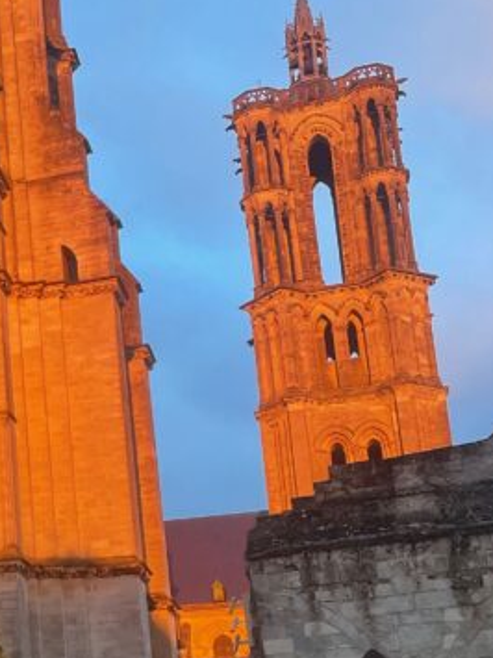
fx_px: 1425
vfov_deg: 25.7
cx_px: -191
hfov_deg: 18.0
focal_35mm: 75
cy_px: 491
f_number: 1.6
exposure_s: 1/100
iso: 100
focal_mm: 4.2
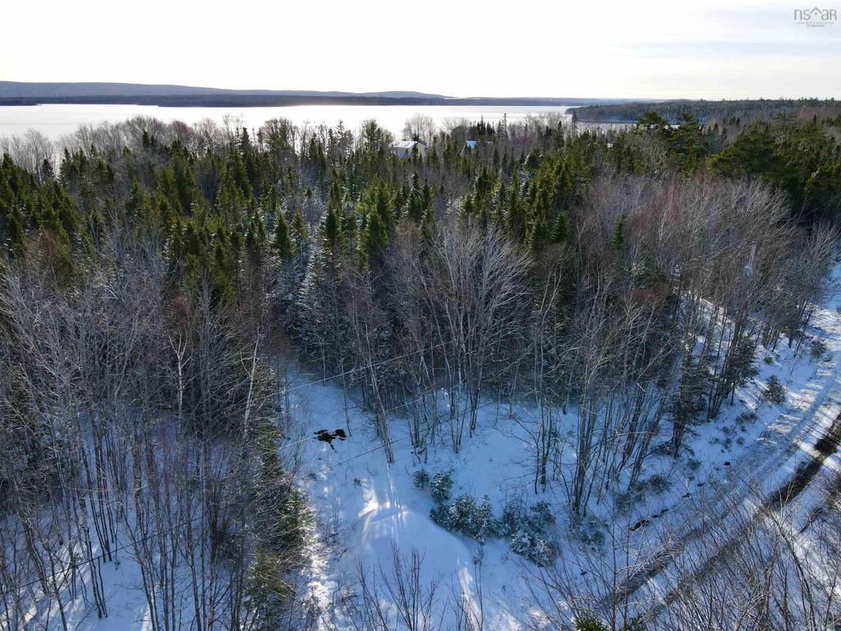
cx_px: 420
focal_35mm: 24
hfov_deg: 71.6
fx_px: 583
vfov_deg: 56.8
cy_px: 316
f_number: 2.8
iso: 100
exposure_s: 1/640
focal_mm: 4.5
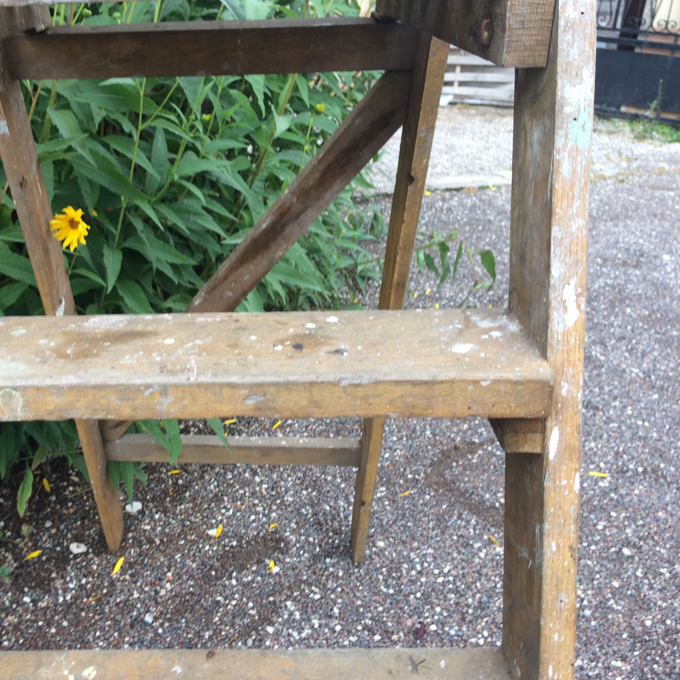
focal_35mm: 35
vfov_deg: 47.2
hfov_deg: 46.4
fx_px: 778
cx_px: 217
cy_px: 340
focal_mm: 4.15
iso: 32
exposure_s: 1/107
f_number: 2.2
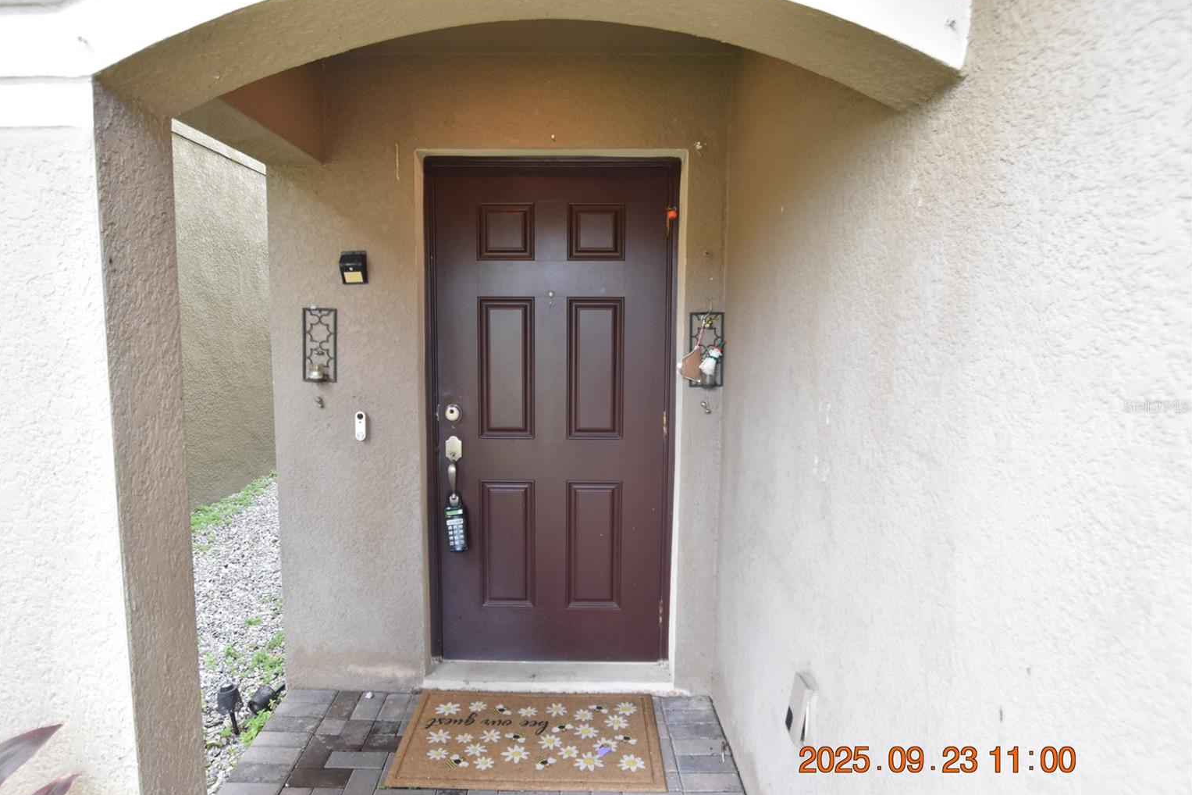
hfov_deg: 78.5
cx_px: 569
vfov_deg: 57.2
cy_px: 406
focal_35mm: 22
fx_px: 728
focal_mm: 14
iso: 800
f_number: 4
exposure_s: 1/250
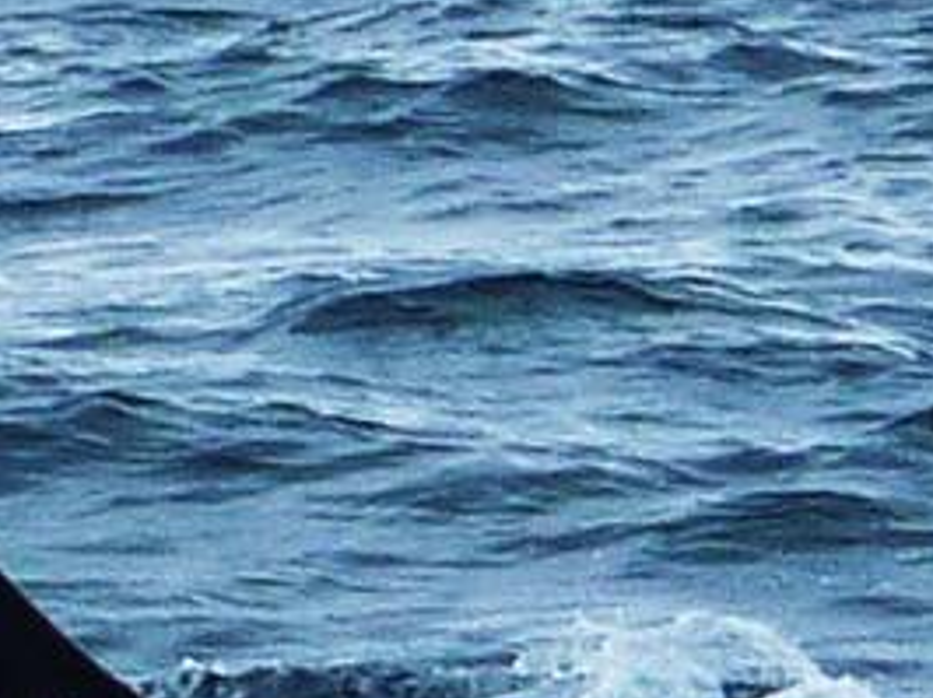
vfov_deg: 0.8
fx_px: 53184
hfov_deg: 1.0
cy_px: 828
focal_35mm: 1975
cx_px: -172
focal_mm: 29.9
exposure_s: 1/500
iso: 80
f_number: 5
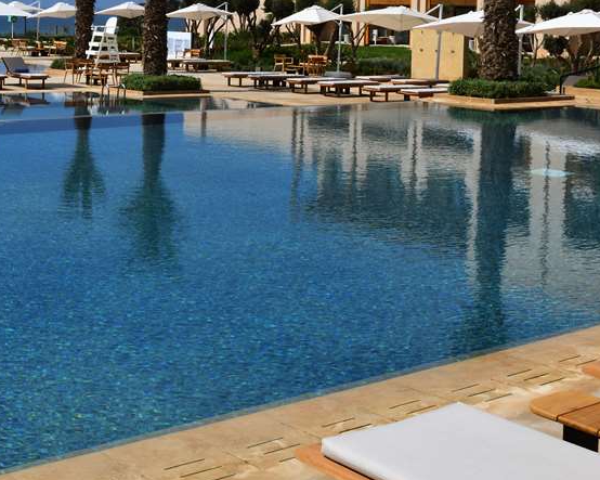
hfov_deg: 30.4
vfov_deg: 24.2
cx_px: 142
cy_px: 37
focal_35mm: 61
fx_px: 1083
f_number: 16
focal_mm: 24
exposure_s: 1/200
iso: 125
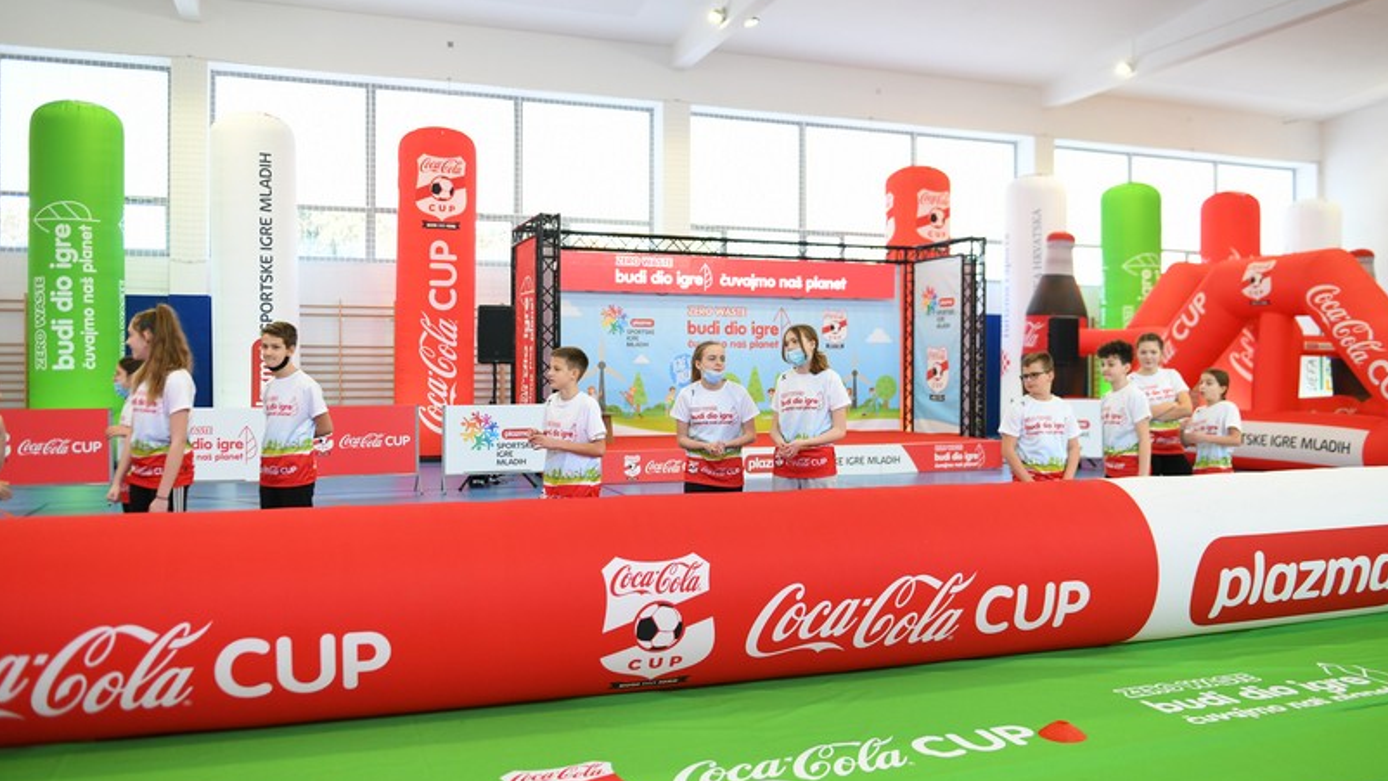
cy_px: 390
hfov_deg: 64.3
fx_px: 1104
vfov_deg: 38.9
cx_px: 699
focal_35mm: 30
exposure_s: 1/320
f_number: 2.8
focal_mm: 28
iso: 1250
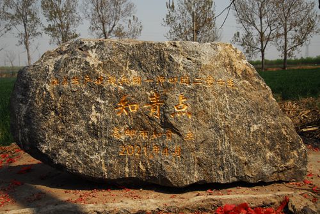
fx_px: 347
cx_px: 160
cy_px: 107
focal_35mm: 39
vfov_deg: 34.3
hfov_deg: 49.5
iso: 400
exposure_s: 1/8000
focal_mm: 26
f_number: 4
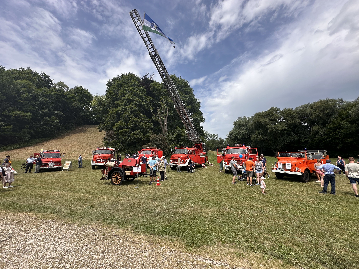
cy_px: 134
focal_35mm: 14
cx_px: 180
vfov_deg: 85.7
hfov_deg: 102.1
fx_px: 145
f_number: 2.2
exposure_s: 1/1742
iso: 50
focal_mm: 2.22
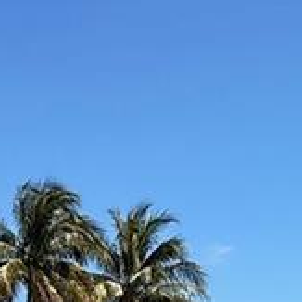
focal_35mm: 91
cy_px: 458
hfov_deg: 17.8
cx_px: -93
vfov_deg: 17.2
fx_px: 898
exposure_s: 1/1656
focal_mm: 2.22
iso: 50
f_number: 2.2
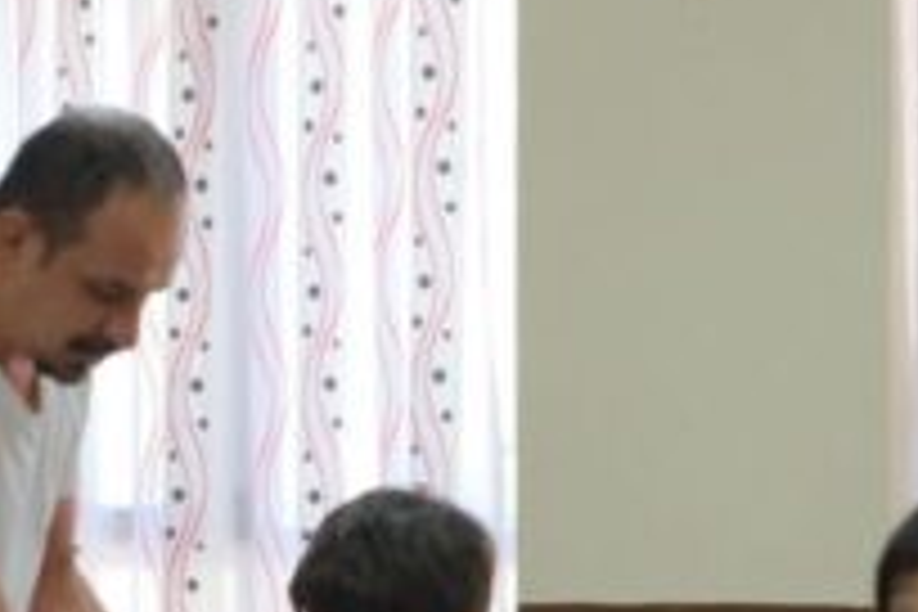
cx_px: 68
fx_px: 4105
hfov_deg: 12.6
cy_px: 626
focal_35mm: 161
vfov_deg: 8.5
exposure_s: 1/500
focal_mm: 42.7
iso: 5000
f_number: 3.2
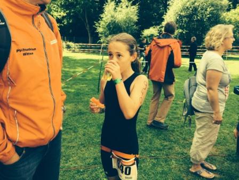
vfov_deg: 46.8
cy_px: 90
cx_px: 120
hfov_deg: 60.0
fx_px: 207
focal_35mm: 30
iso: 32
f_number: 2.2
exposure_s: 1/376
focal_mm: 4.12
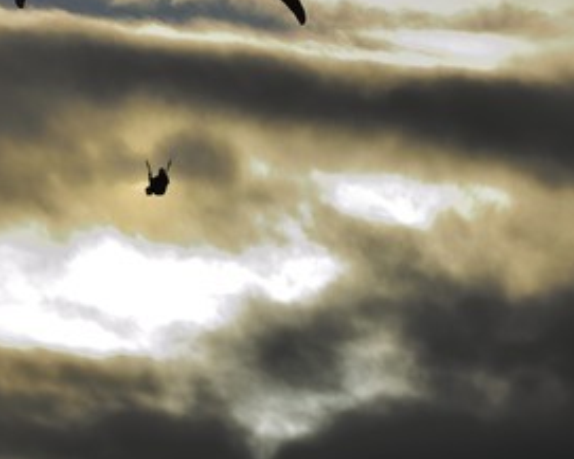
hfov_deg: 4.4
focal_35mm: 436
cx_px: 186
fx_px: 7410
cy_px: 171
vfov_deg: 3.6
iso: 100
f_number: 10
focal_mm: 200
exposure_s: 1/400
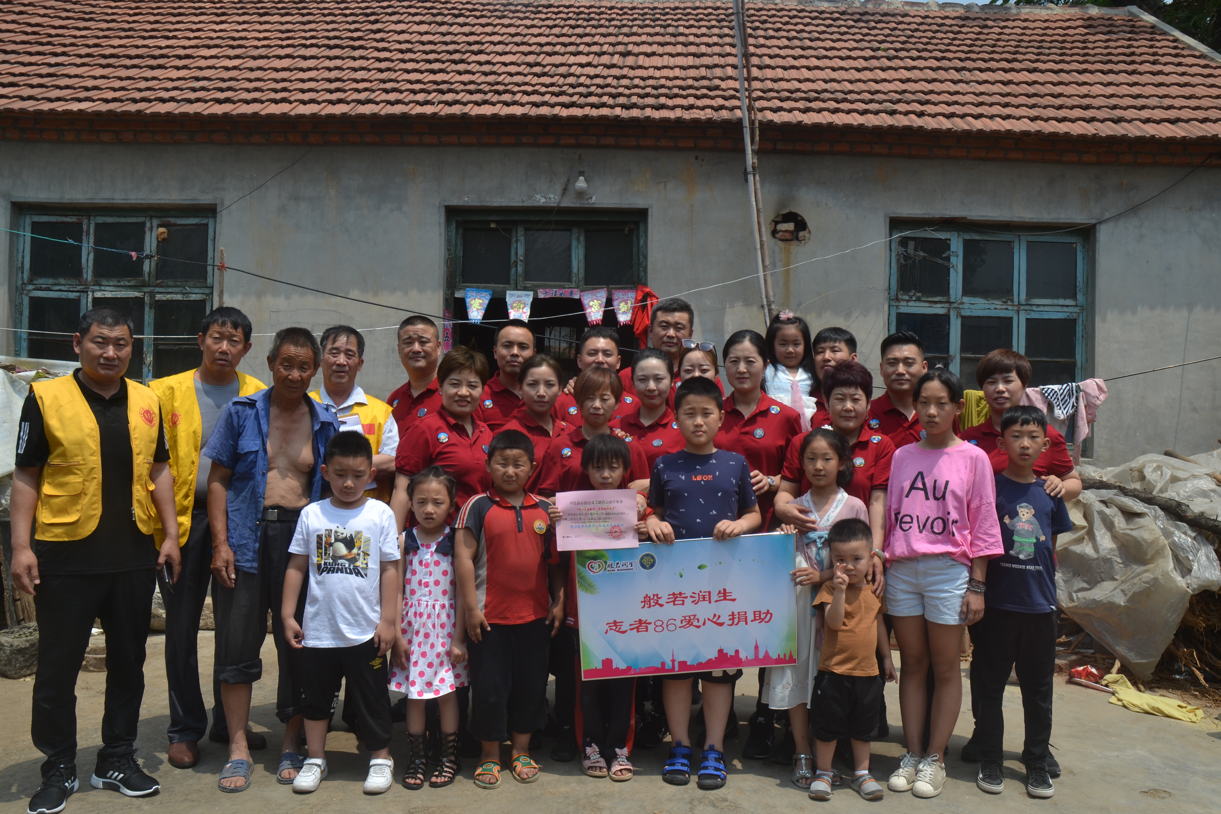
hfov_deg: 67.4
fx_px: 916
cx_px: 610
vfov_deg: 47.9
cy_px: 407
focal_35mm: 27
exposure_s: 1/250
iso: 100
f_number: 8
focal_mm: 18
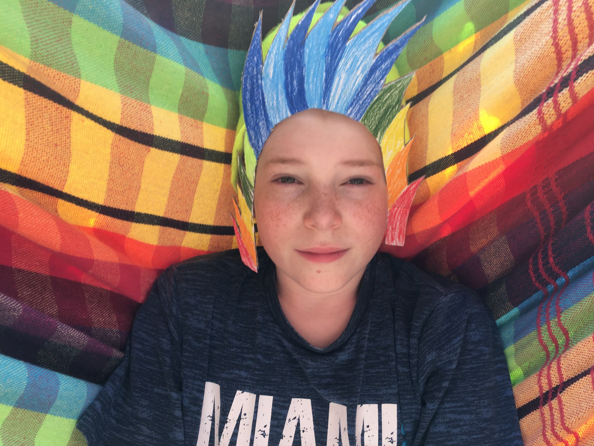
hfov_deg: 61.7
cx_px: 297
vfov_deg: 48.2
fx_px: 498
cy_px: 223
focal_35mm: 29
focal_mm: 4.15
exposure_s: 1/50
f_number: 2.2
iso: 25
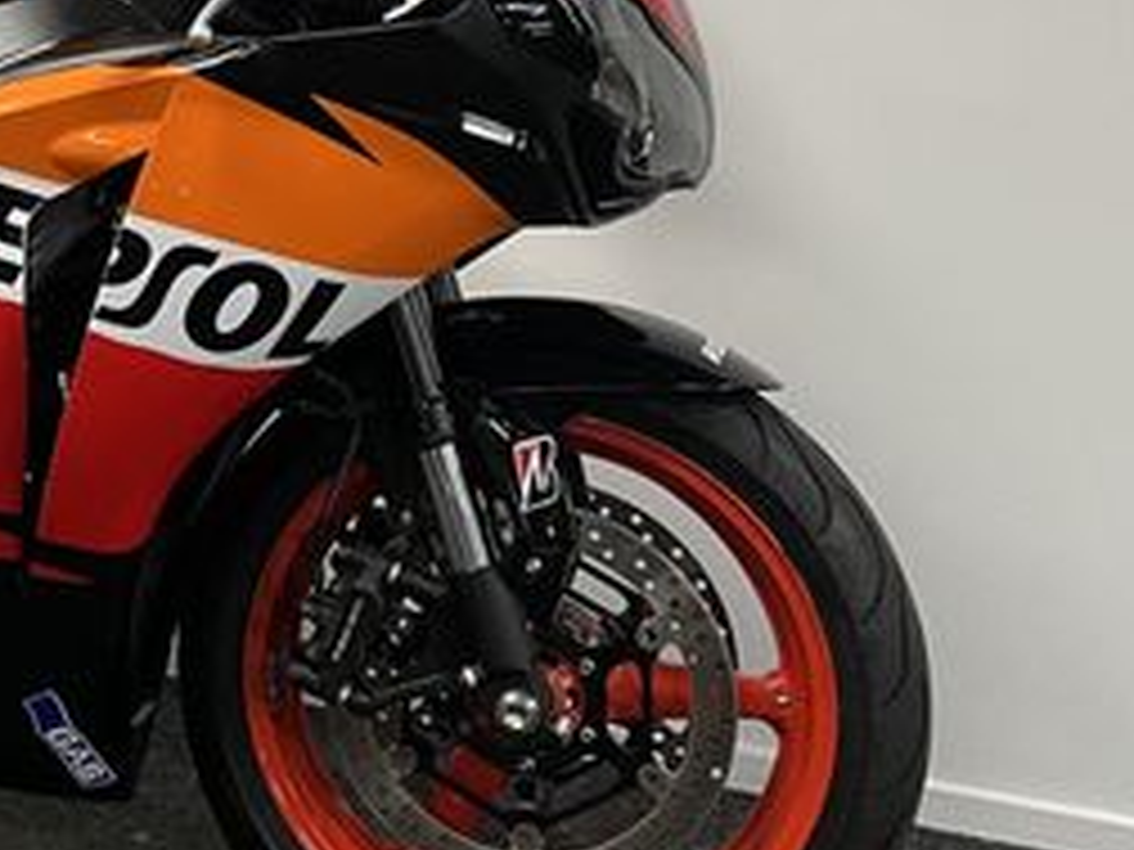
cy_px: 238
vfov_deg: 22.1
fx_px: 2162
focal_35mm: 66
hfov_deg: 27.4
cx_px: -50
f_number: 1.6
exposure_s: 1/50
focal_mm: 5.1
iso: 80
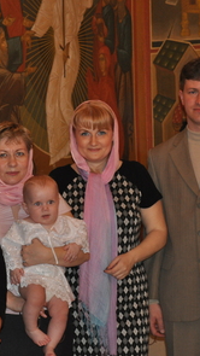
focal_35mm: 115
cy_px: 179
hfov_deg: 10.5
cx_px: 63
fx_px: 1084
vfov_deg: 18.6
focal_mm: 48
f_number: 5.3
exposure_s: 1/60
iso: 800
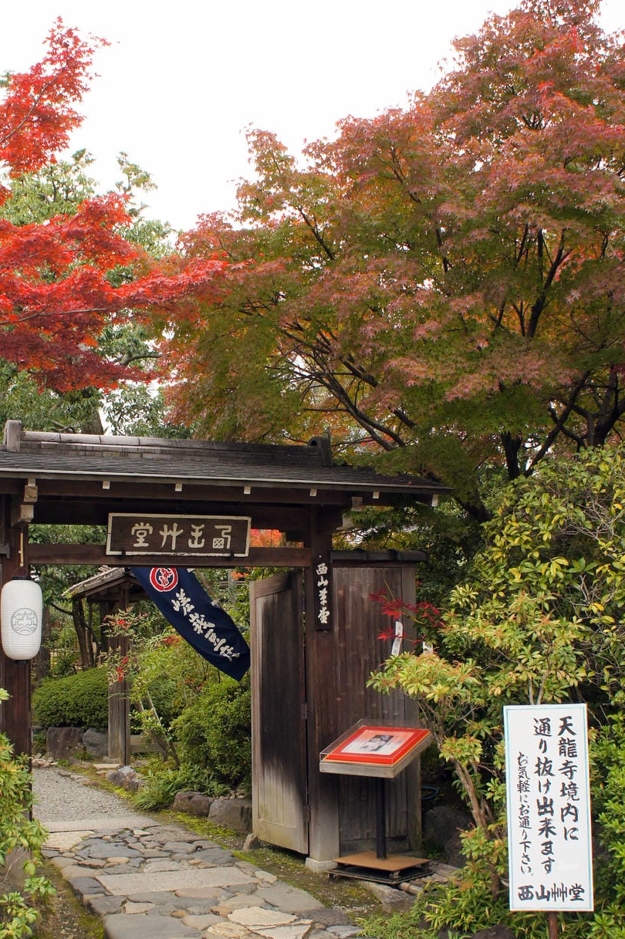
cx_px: 226
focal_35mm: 40
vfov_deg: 48.4
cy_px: 523
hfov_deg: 33.2
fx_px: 1043
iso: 200
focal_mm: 18
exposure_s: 1/125
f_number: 6.3
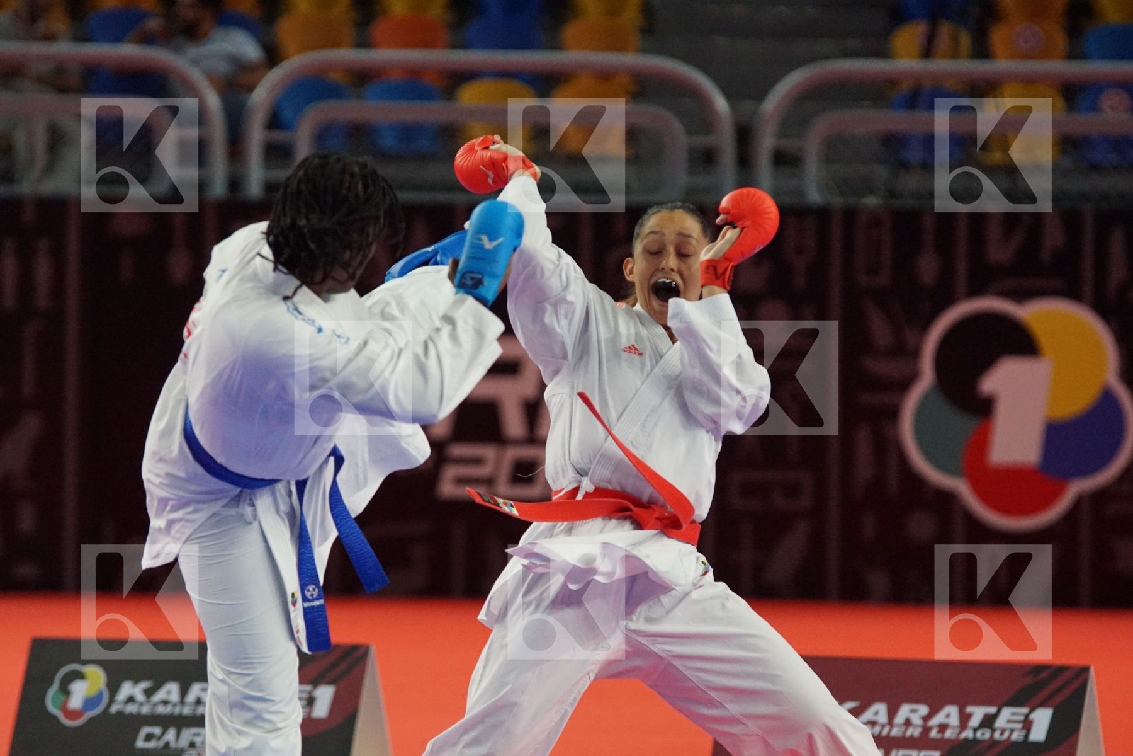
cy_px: 378
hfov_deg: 7.6
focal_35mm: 270
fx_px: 8497
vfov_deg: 5.1
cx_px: 566
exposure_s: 1/2000
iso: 3200
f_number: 2.8
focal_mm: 180
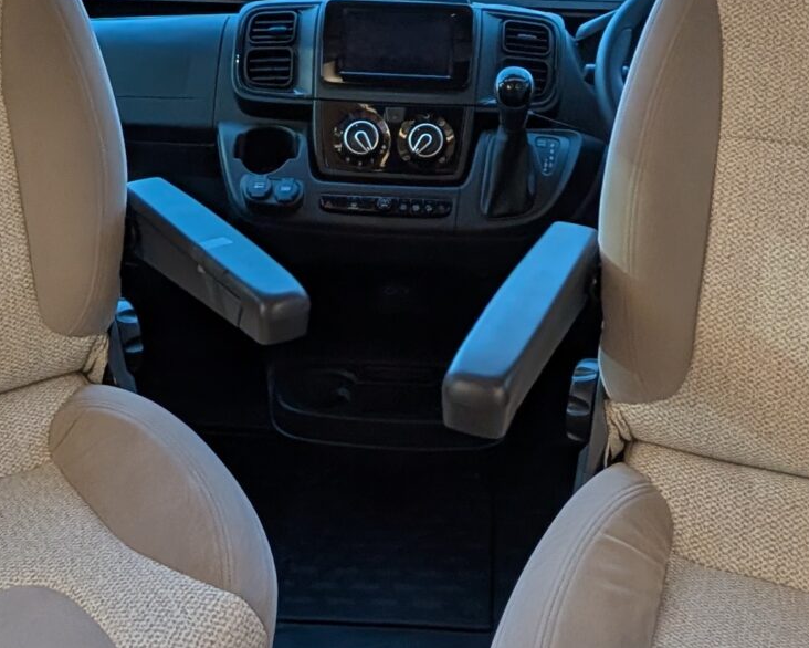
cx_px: 435
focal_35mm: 41
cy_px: 97
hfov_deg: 44.7
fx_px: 982
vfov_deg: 34.9
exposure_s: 1/45.5
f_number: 1.7
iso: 91
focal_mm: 2.02
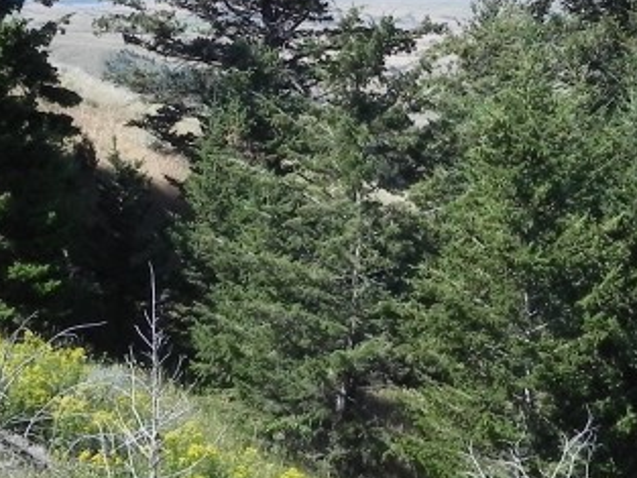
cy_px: 169
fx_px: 1565
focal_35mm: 85
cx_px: 352
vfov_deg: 17.3
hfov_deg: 23.0
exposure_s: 1/371
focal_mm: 4.6
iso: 160
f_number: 7.1
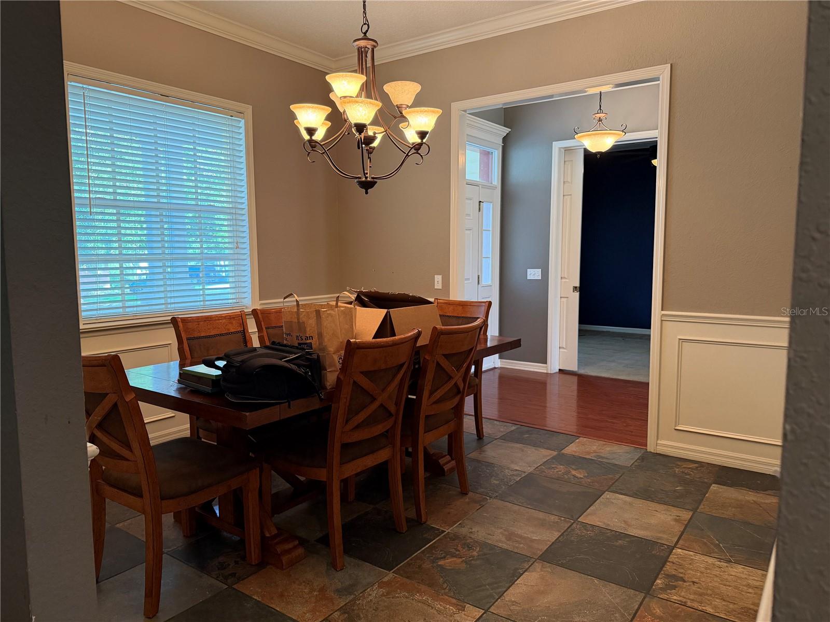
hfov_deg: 71.6
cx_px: 415
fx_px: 575
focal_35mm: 24
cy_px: 311
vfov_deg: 56.8
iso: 320
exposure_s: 1/60
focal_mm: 6.76
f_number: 1.78
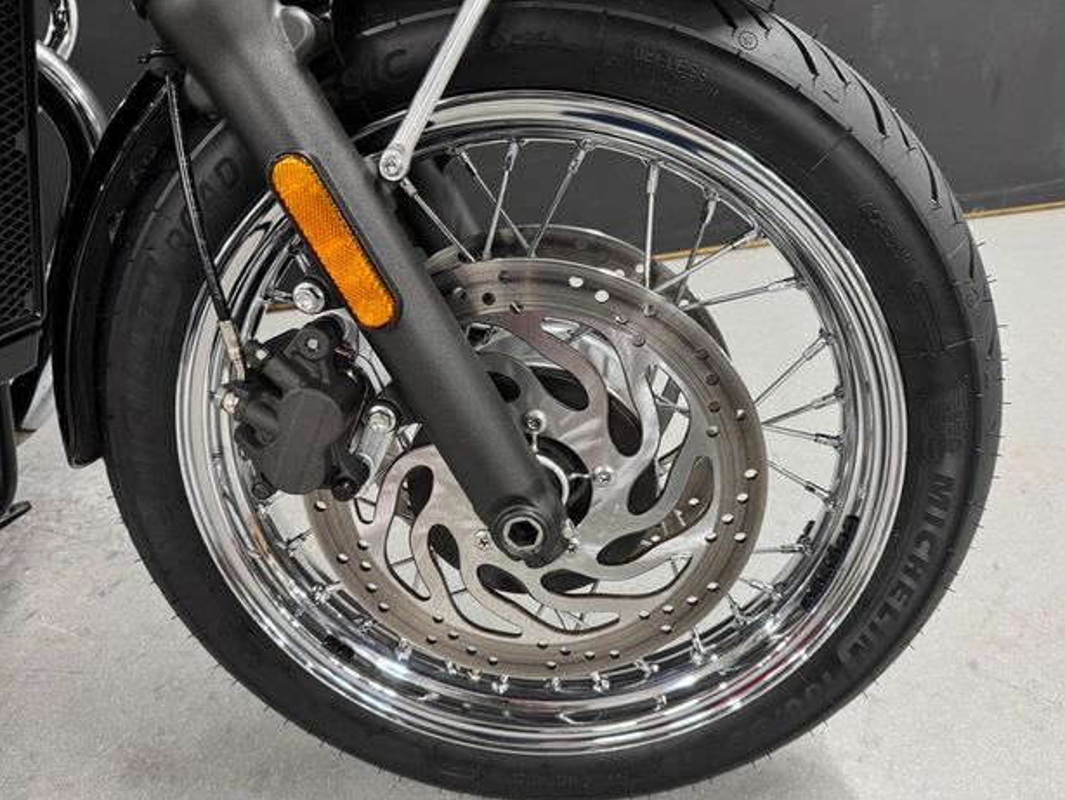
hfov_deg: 69.3
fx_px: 769
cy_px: 415
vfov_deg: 54.9
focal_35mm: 25
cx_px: 553
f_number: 1.78
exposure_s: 1/50
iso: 250
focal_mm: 6.76
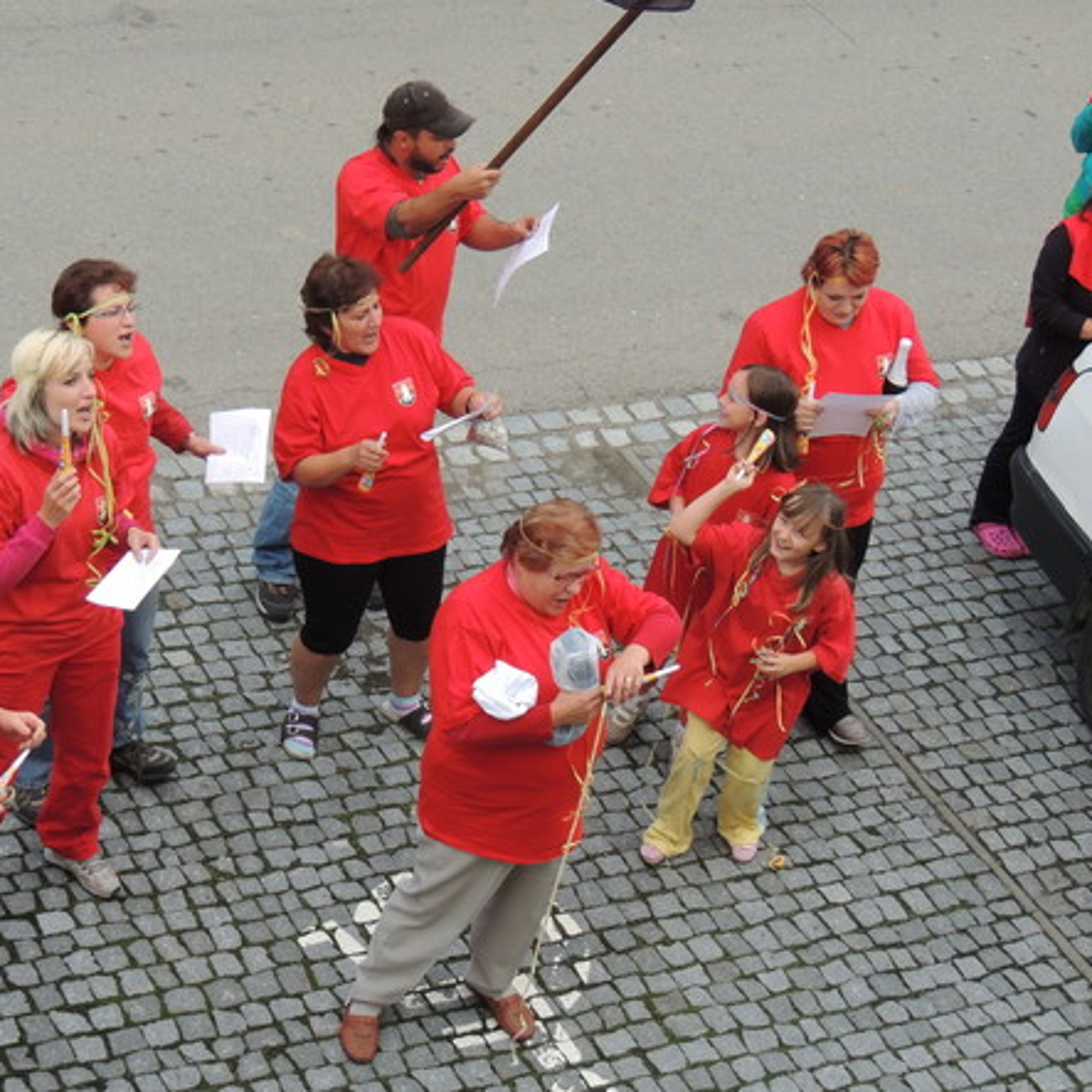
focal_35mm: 83
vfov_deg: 20.9
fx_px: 2962
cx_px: 372
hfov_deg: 20.8
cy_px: 545
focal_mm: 12.4
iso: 320
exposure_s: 1/400
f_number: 3.9
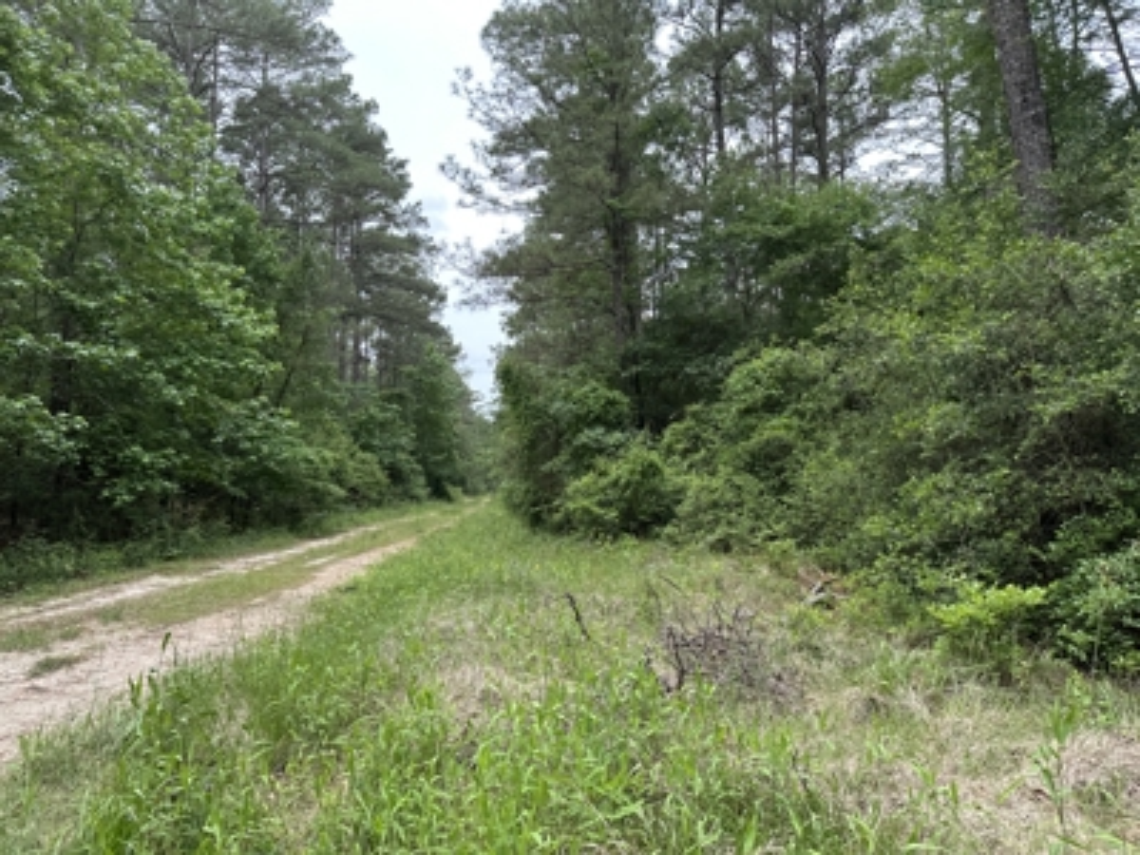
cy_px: 428
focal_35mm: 24
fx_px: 790
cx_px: 570
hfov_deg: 71.6
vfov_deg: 56.8
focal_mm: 6.86
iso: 80
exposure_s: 1/767
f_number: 1.78
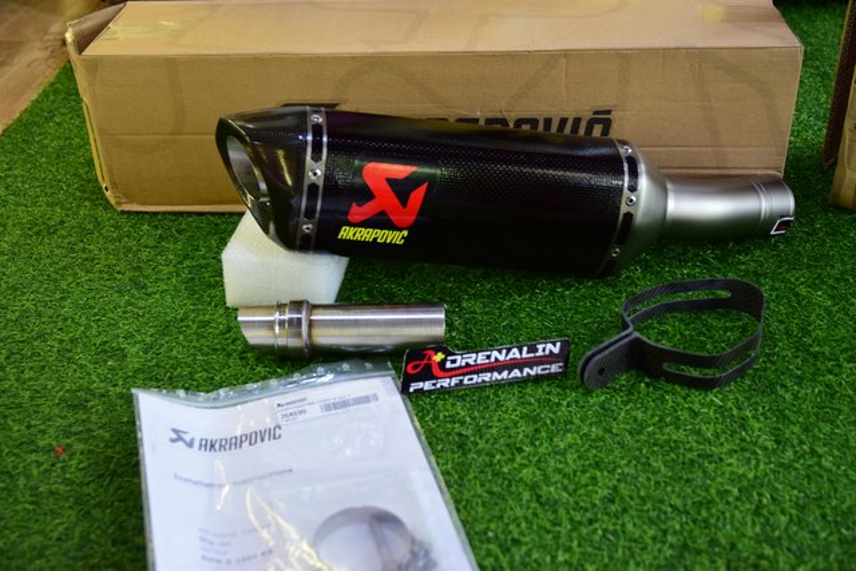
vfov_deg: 29.0
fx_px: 1106
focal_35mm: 46
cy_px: 286
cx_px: 428
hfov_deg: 42.3
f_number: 3.5
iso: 1000
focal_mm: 31
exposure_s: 1/30
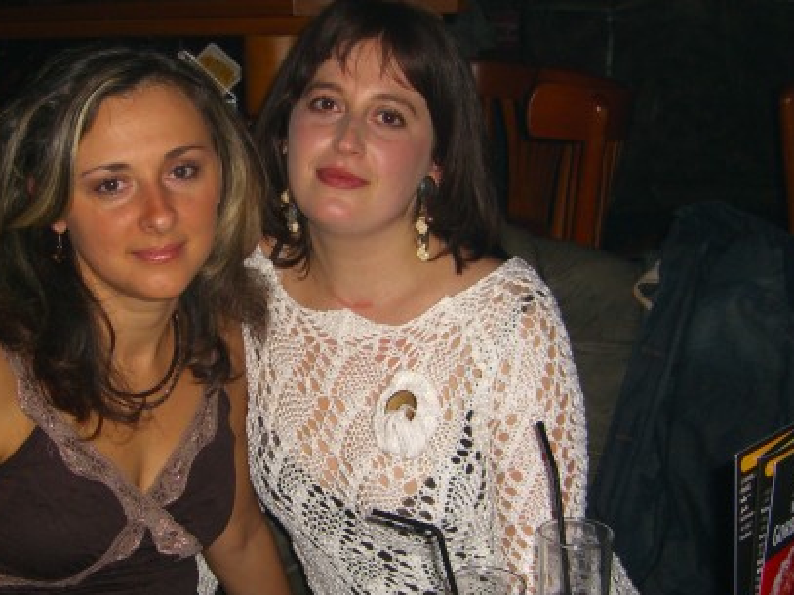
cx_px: 281
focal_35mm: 56
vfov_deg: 26.1
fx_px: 1284
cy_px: 330
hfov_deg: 34.1
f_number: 2.8
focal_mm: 7.9
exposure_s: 1/60
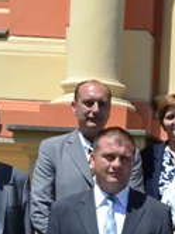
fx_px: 1054
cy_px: 267
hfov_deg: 9.0
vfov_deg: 12.4
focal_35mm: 156
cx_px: 322
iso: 100
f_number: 8
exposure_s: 1/250
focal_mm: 28
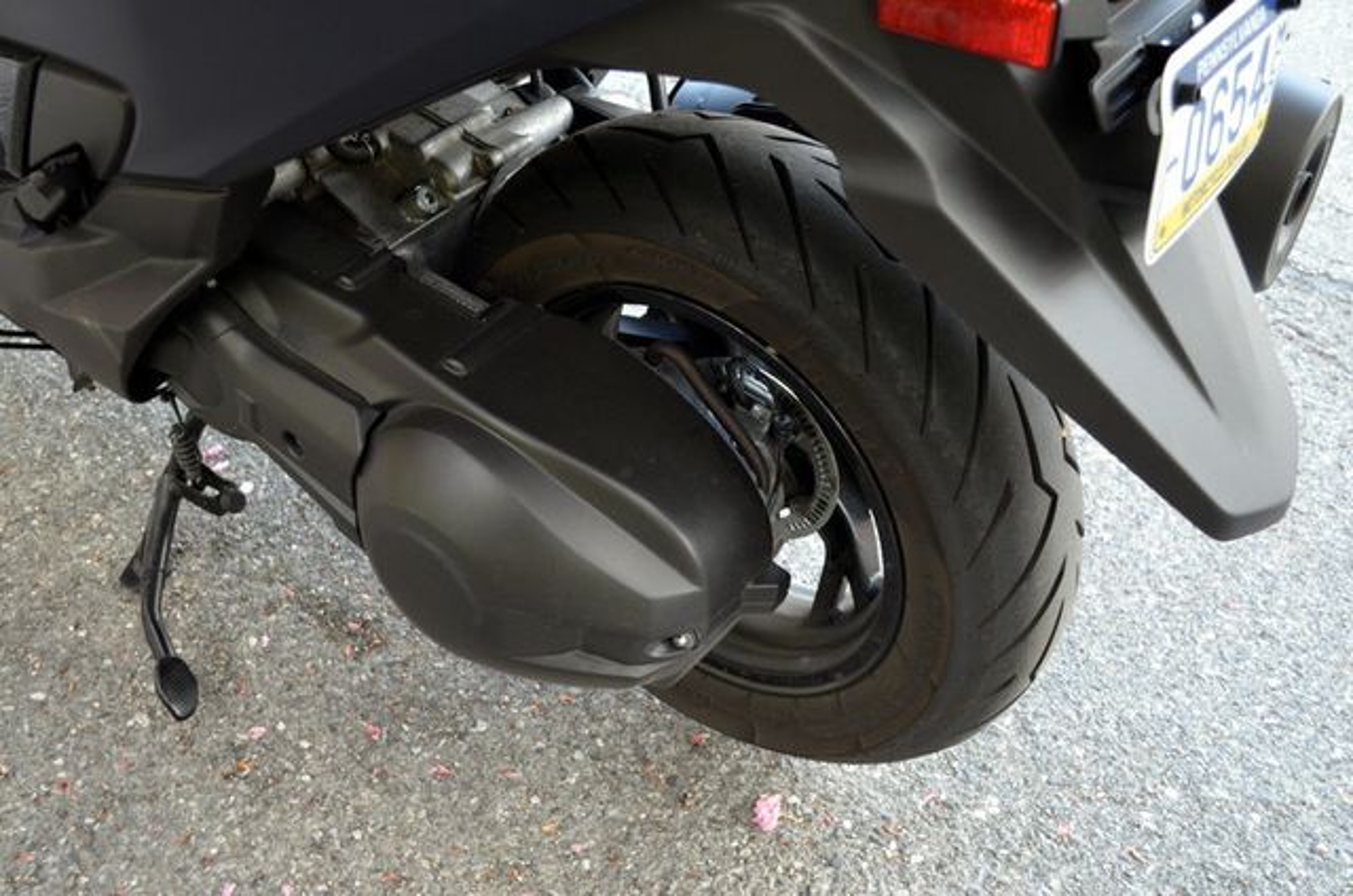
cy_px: 448
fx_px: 1350
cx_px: 676
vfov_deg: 36.7
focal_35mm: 36
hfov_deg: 53.2
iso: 400
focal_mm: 24
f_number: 4.2
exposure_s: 1/80
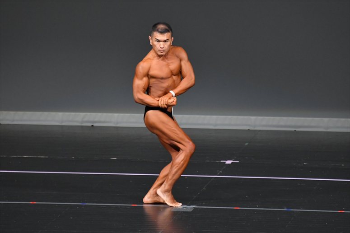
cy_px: 116
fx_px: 3644
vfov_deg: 3.7
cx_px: 175
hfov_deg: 5.5
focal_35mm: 375
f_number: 5.6
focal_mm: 250
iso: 4000
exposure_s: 1/400
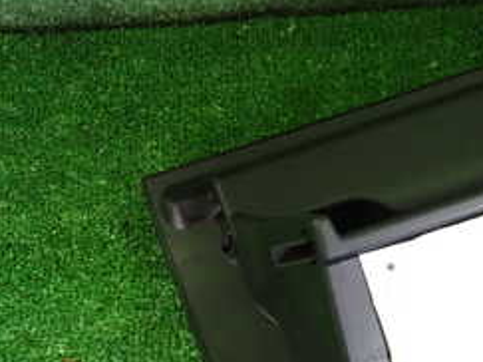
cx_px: 531
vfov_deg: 19.8
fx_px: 1032
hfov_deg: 24.6
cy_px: 253
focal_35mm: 74
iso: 640
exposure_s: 1/30
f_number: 2.3
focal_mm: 5.4
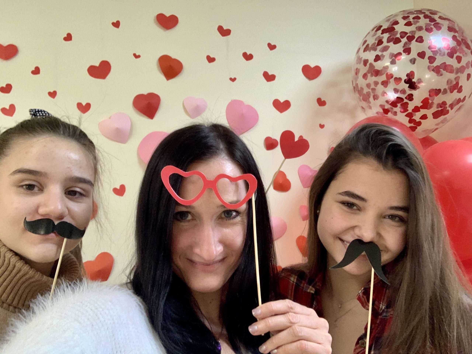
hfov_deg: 56.8
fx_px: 436
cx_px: 236
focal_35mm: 32
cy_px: 177
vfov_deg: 44.2
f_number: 2.2
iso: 320
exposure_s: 1/44
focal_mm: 2.87
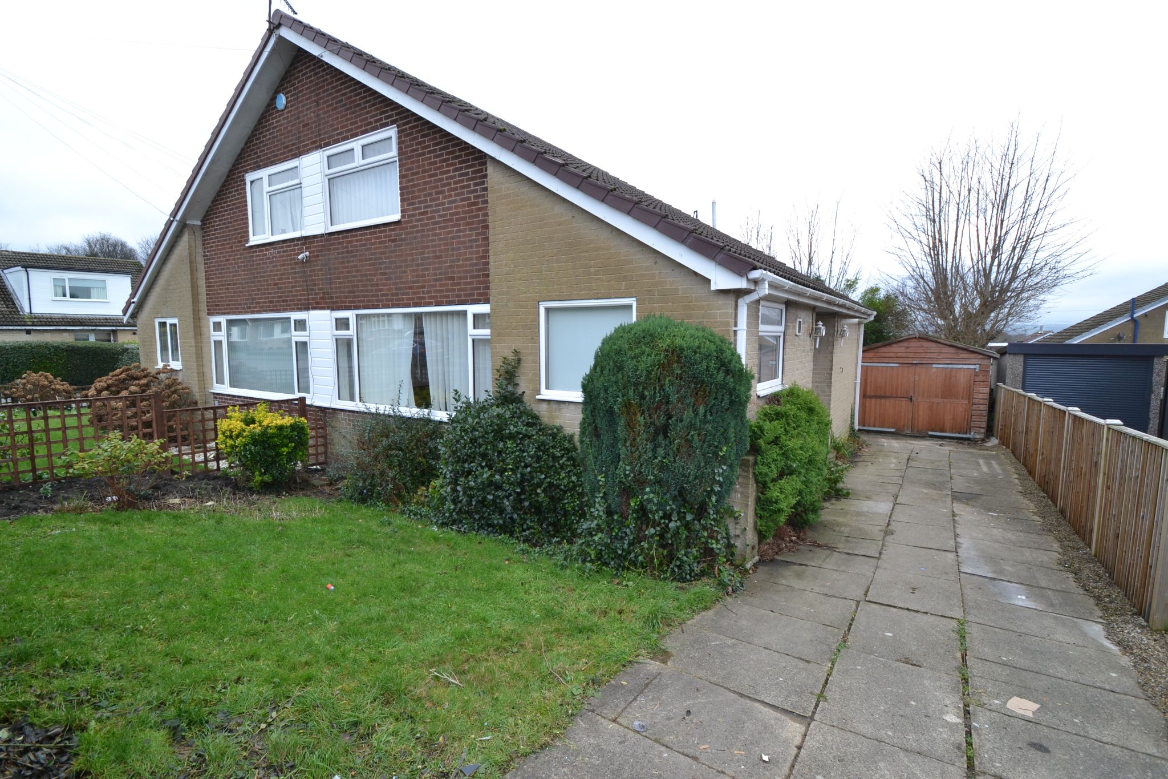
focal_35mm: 15
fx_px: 487
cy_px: 390
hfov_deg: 100.4
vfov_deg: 77.3
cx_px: 584
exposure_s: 1/125
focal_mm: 10
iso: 360
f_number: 5.6
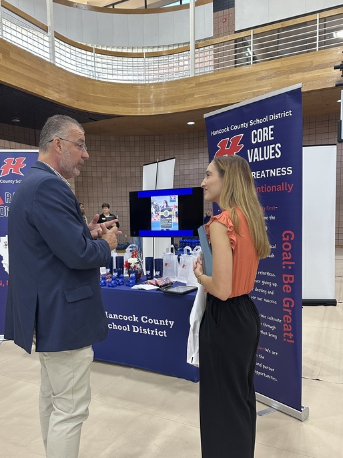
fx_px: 370
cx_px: 147
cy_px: 256
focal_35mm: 28
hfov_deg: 49.6
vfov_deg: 63.3
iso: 250
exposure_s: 1/60
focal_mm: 6.86
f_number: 1.78
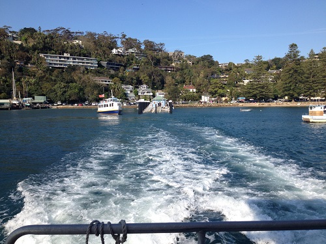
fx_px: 330
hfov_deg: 52.6
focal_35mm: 35
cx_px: 163
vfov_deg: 40.7
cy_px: 122
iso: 50
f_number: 2.4
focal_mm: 4.28
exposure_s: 1/1493
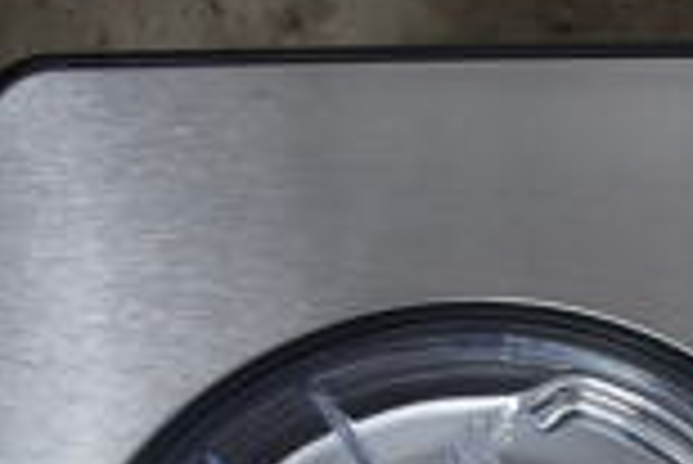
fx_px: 2293
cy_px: 892
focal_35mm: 119
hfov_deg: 16.4
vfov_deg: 10.7
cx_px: 864
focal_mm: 20
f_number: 4.5
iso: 400
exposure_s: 1/250
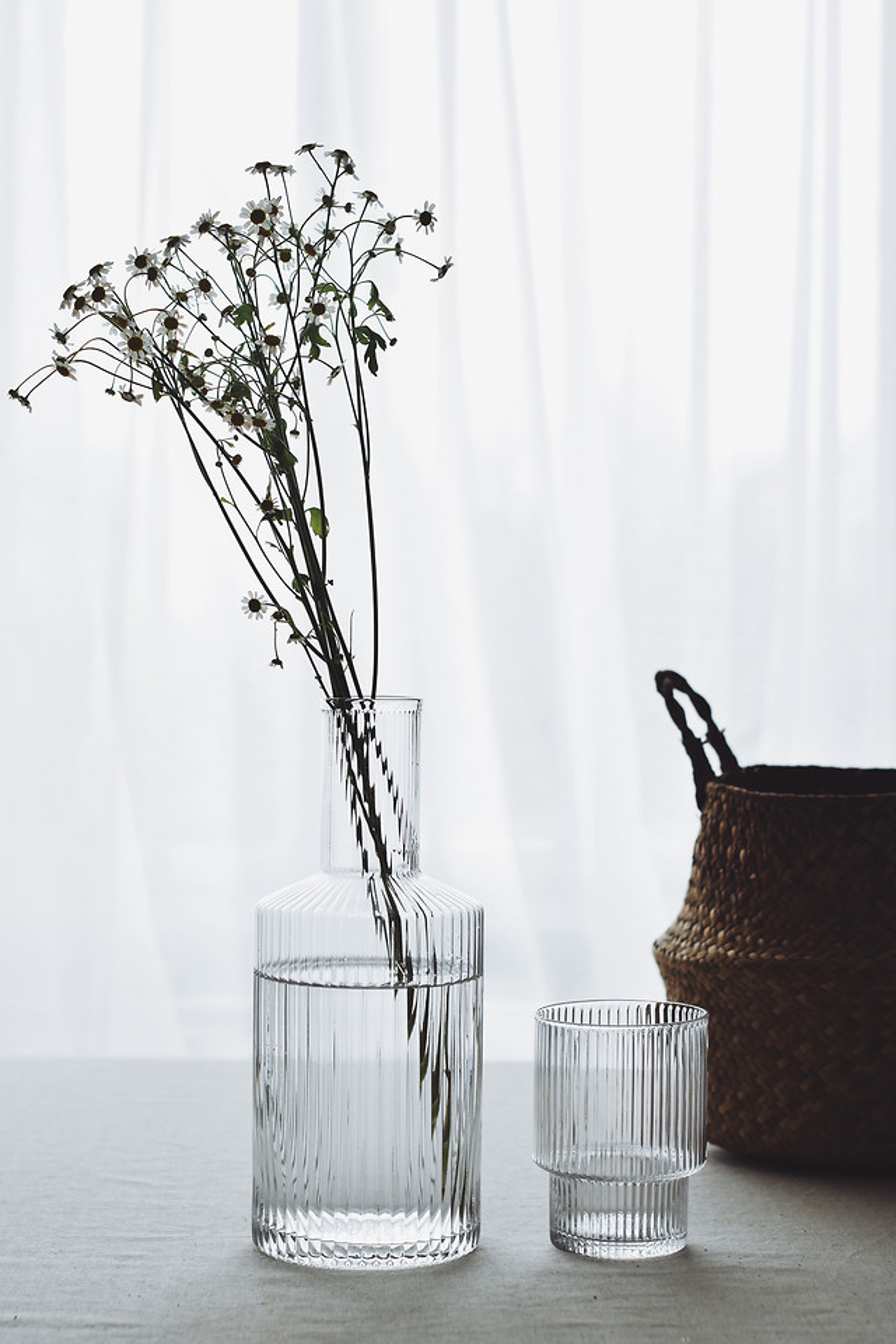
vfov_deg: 27.0
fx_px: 2800
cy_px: 672
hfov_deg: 18.2
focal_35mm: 75
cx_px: 448
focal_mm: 50
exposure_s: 1/60
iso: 200
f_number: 4
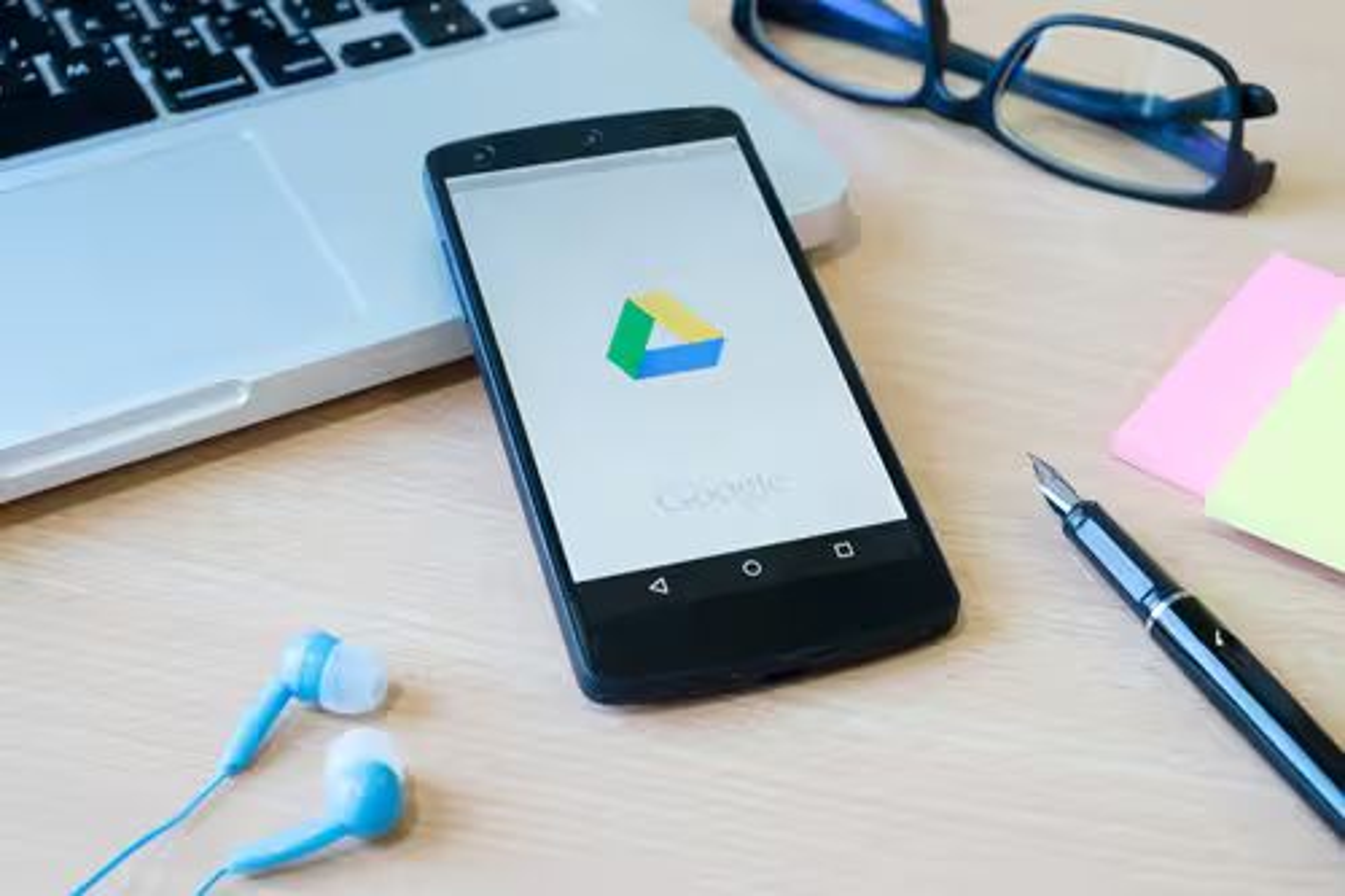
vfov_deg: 27.5
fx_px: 1830
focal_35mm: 49
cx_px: 672
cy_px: 448
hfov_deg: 40.4
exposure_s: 1/15
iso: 400
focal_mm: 32.9
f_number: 6.4
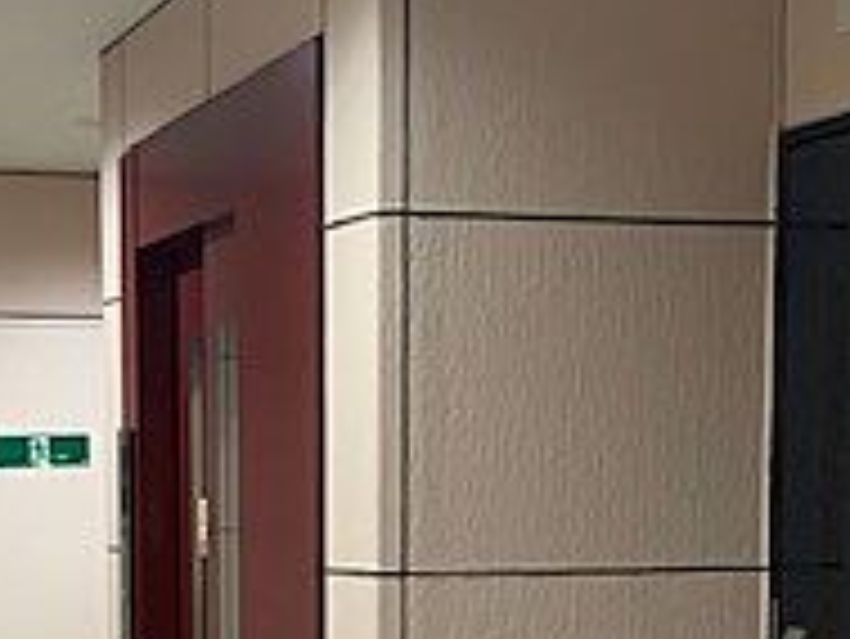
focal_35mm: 88
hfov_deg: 22.1
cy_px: 698
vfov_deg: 16.3
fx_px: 2162
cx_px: 261
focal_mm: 4.25
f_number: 1.8
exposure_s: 1/60
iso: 320
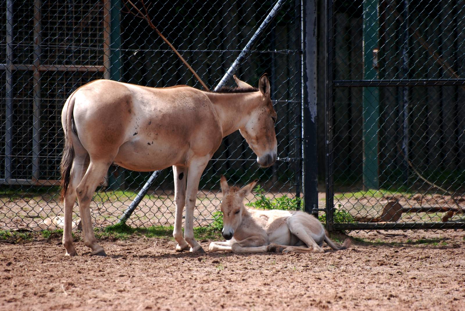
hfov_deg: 4.6
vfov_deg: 3.1
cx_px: 232
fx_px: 5819
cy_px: 156
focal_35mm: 450
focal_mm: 300
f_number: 5.6
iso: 250
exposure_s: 1/500
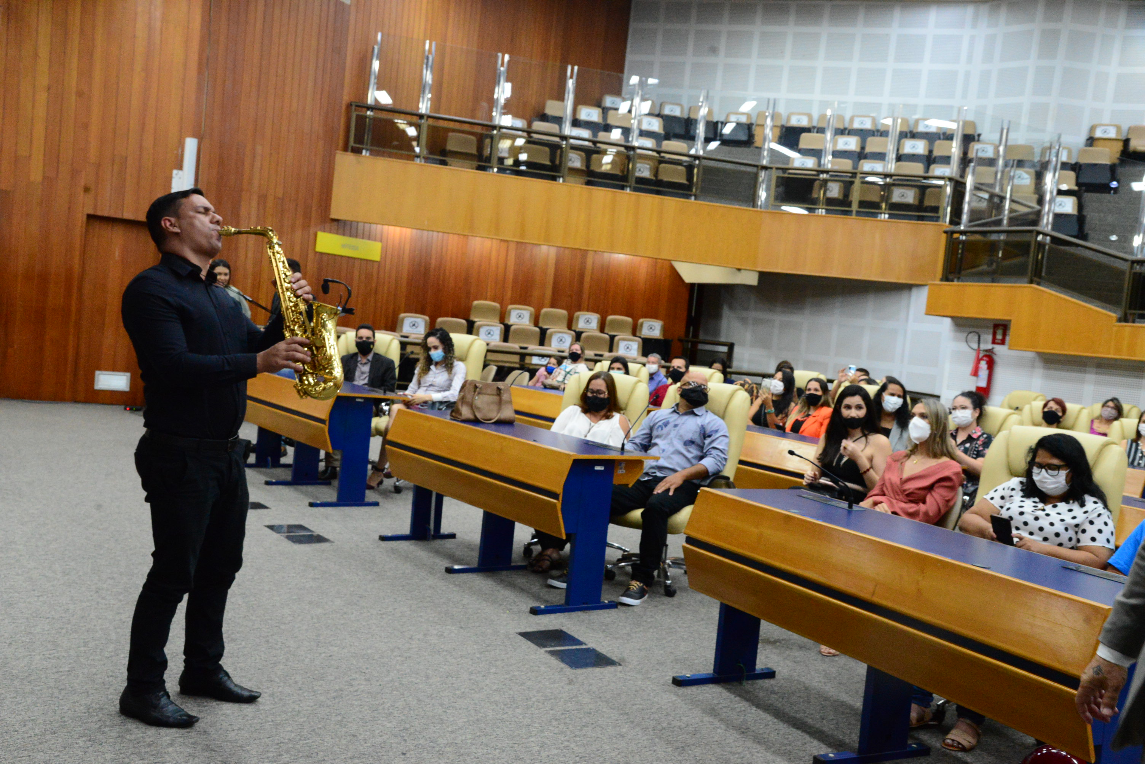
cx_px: 572
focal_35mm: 34
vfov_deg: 38.9
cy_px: 382
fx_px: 1082
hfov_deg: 55.8
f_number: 8
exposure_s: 1/60
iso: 6400
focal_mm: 34
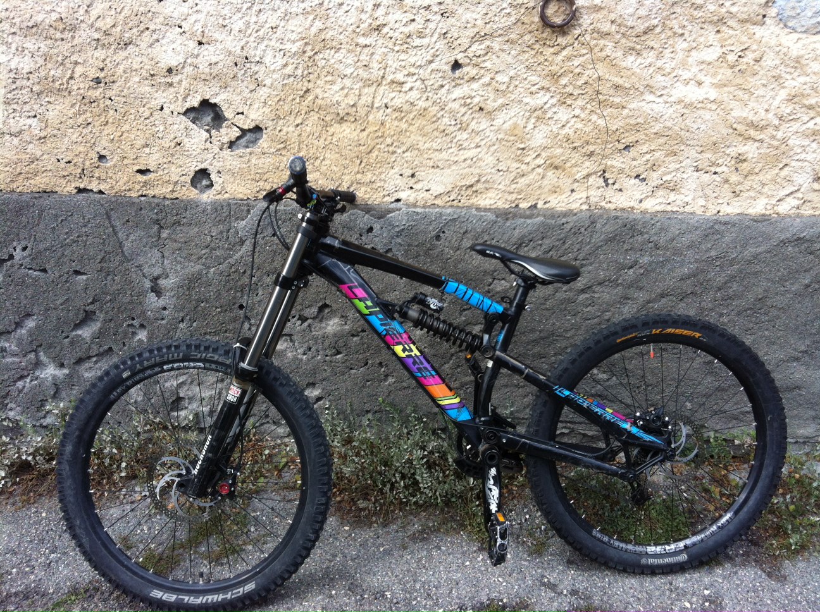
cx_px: 410
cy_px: 306
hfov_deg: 52.7
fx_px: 828
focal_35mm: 35
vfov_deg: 40.6
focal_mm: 3.85
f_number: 2.8
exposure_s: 1/392
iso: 80
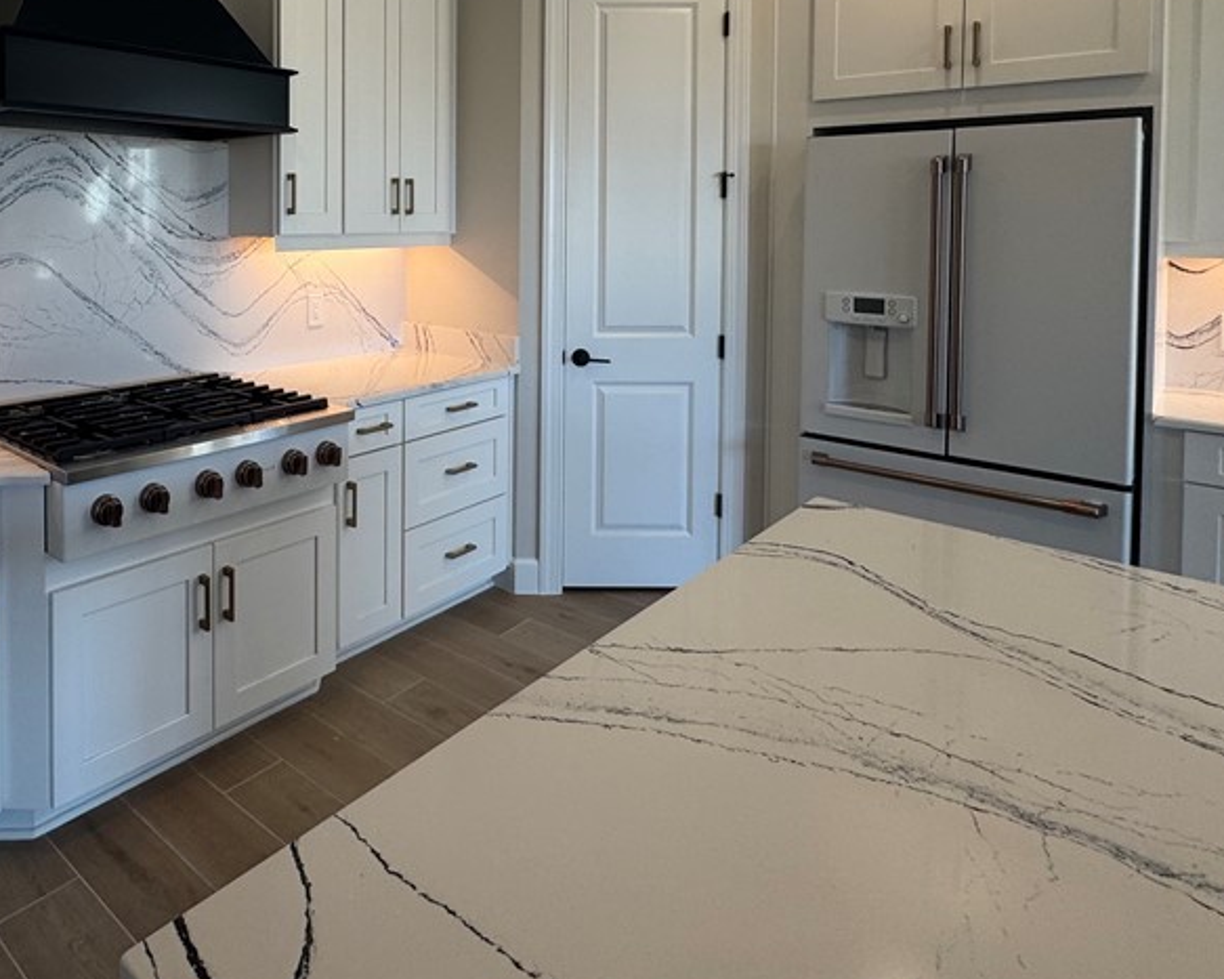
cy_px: 237
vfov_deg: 55.7
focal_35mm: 24
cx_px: 349
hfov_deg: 67.1
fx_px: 869
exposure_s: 1/120
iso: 64
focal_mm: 2.22
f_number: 2.2
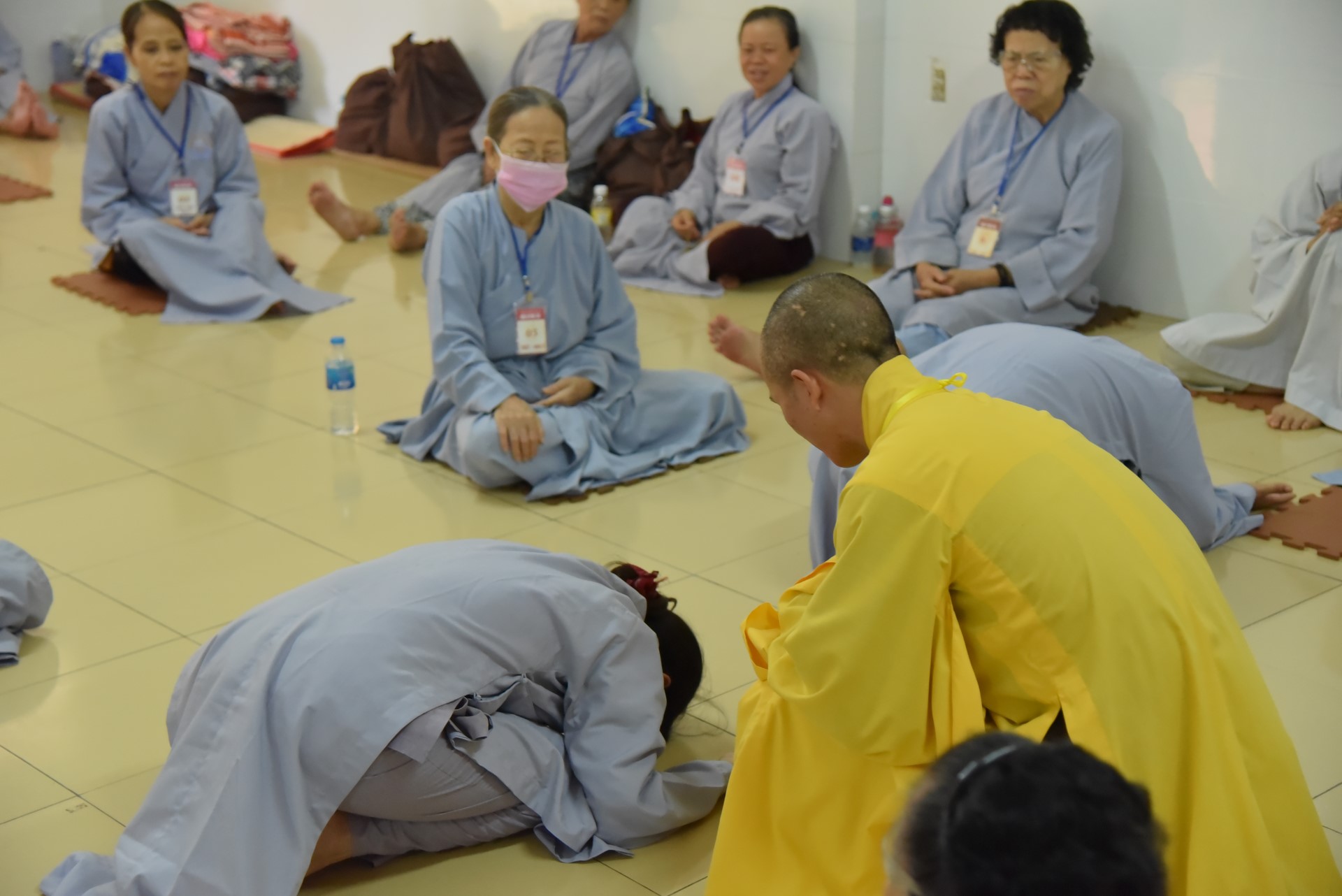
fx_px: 2163
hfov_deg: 34.5
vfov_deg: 23.4
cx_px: 671
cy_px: 448
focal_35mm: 58
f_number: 4
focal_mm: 58
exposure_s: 1/100
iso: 3200
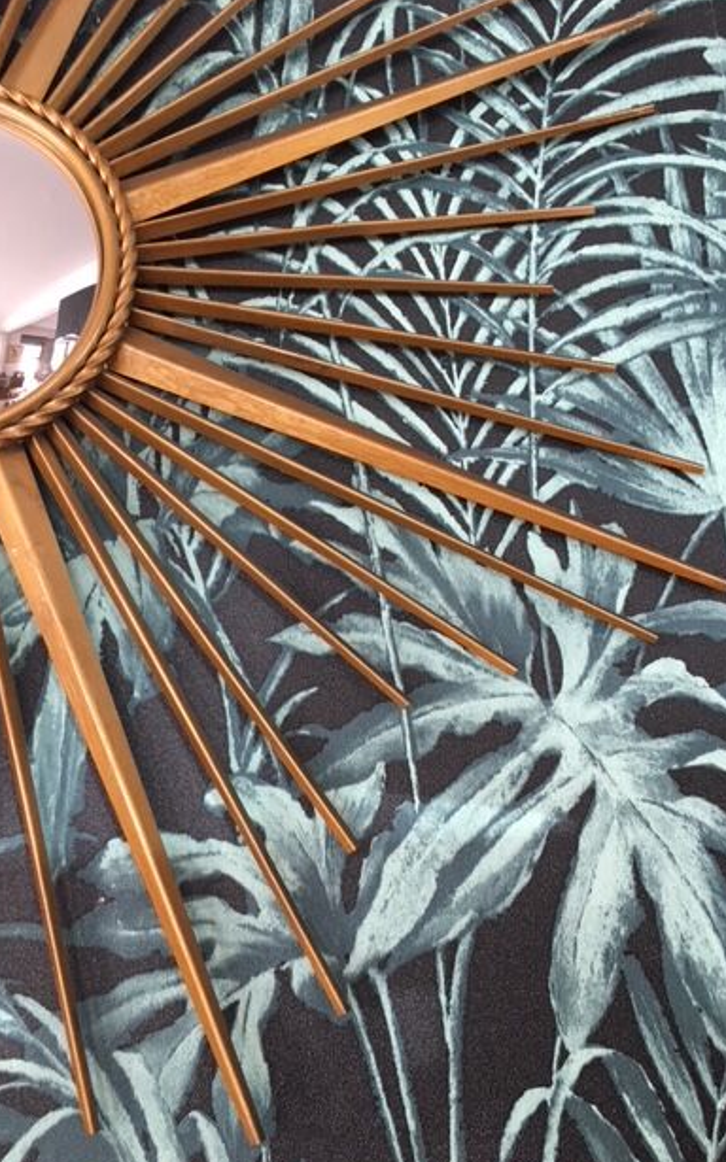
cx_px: 312
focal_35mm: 32
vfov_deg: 59.7
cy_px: 584
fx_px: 1014
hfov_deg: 39.3
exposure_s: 1/33
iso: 50
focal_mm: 4.15
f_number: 2.2
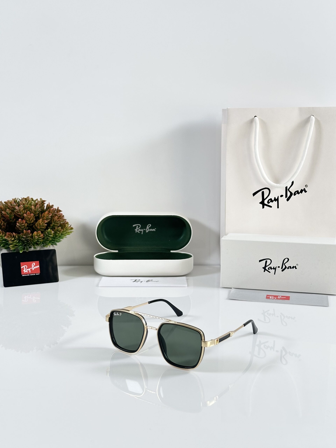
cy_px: 224
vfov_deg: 39.7
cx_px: 168
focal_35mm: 48
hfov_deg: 30.3
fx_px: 621
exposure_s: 1/121
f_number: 1.78
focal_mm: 6.86
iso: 80
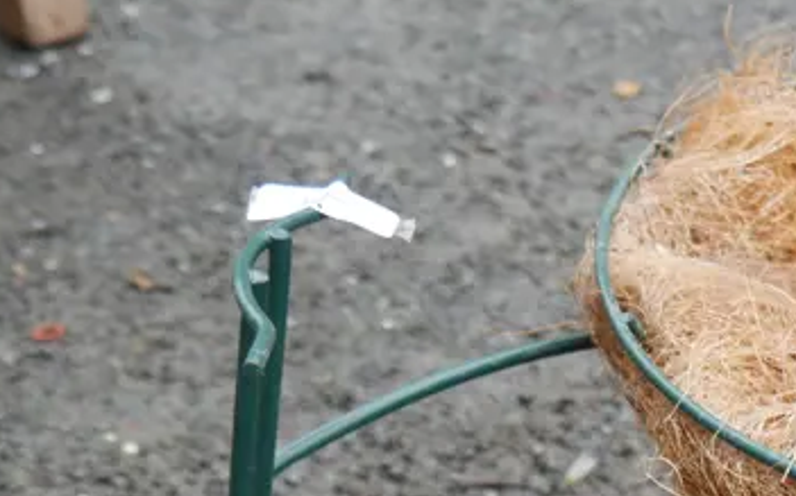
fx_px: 2147
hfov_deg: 20.0
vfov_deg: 12.7
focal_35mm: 99
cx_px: 882
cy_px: 667
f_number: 3.6
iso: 200
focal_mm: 16
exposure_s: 1/125
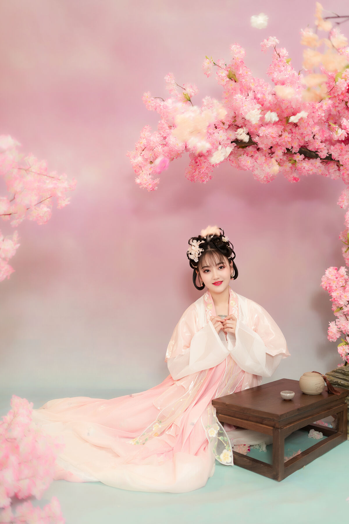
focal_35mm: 50
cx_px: 174
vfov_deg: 39.6
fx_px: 727
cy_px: 262
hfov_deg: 27.0
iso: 100
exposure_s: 1/100
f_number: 2.2
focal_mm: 50
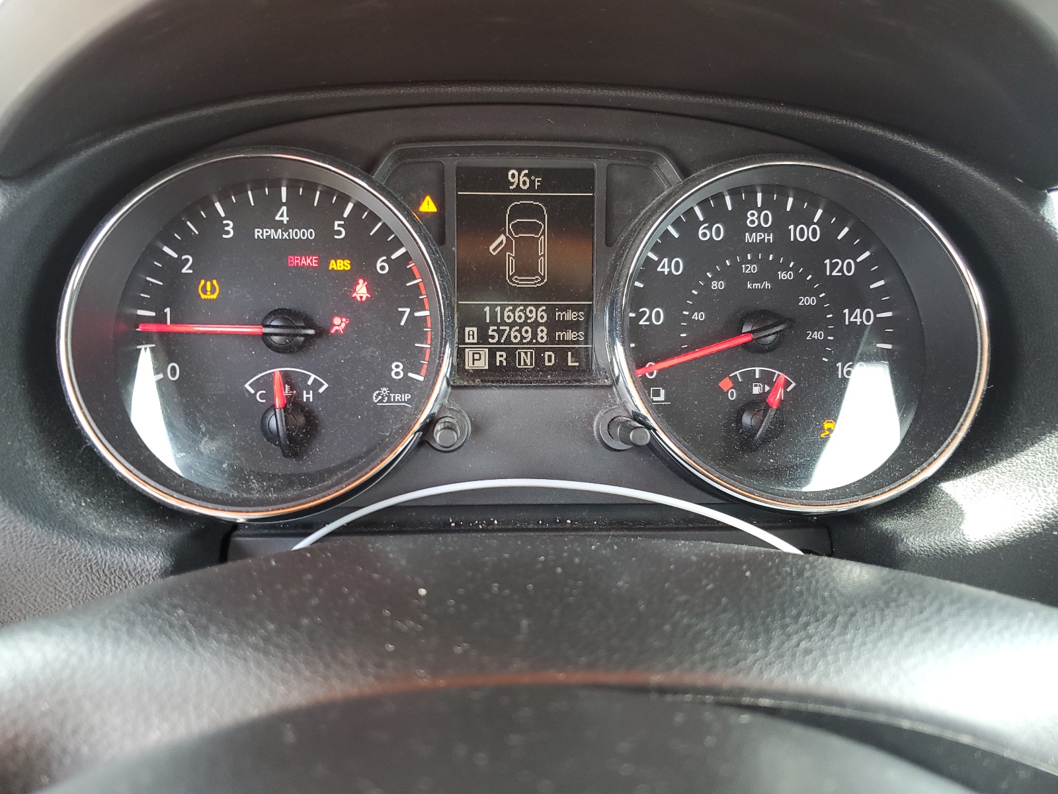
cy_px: 397
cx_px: 529
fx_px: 795
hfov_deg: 67.3
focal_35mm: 26
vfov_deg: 53.1
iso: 79
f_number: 1.5
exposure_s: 1/60.2
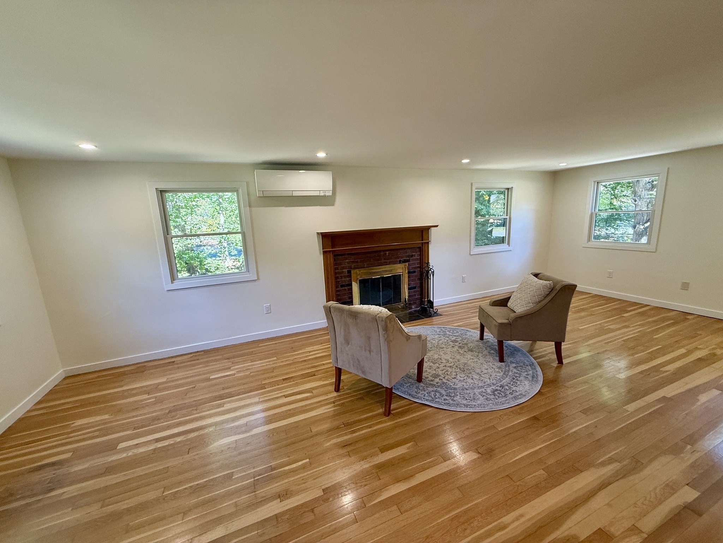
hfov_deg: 102.1
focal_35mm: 14
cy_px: 272
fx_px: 292
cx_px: 362
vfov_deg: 85.7
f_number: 2.2
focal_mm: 2.22
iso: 200
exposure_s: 1/120
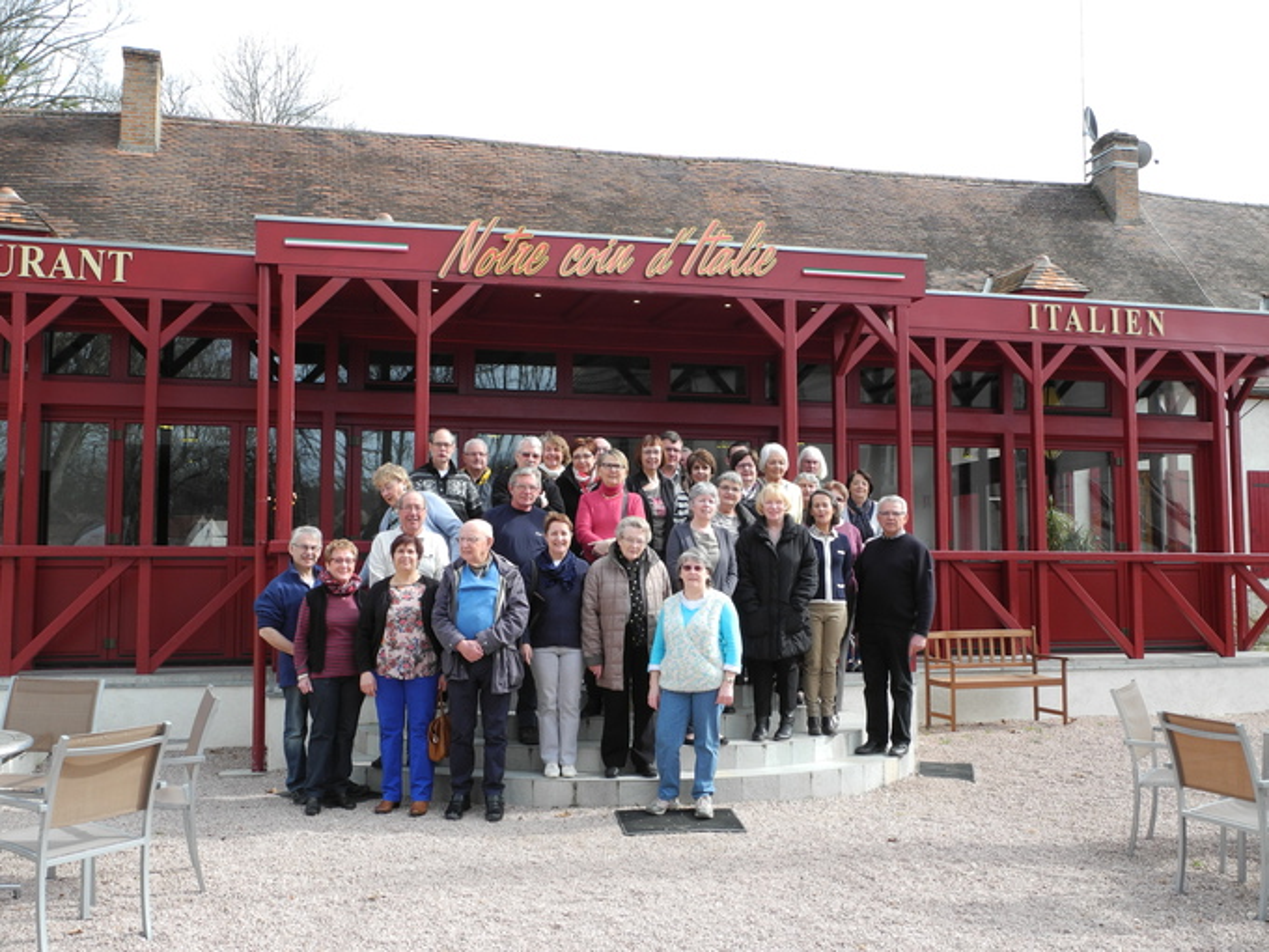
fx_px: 1393
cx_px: 634
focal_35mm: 38
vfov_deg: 37.7
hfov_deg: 49.0
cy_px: 476
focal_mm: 8.1
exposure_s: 1/200
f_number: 5
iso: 100
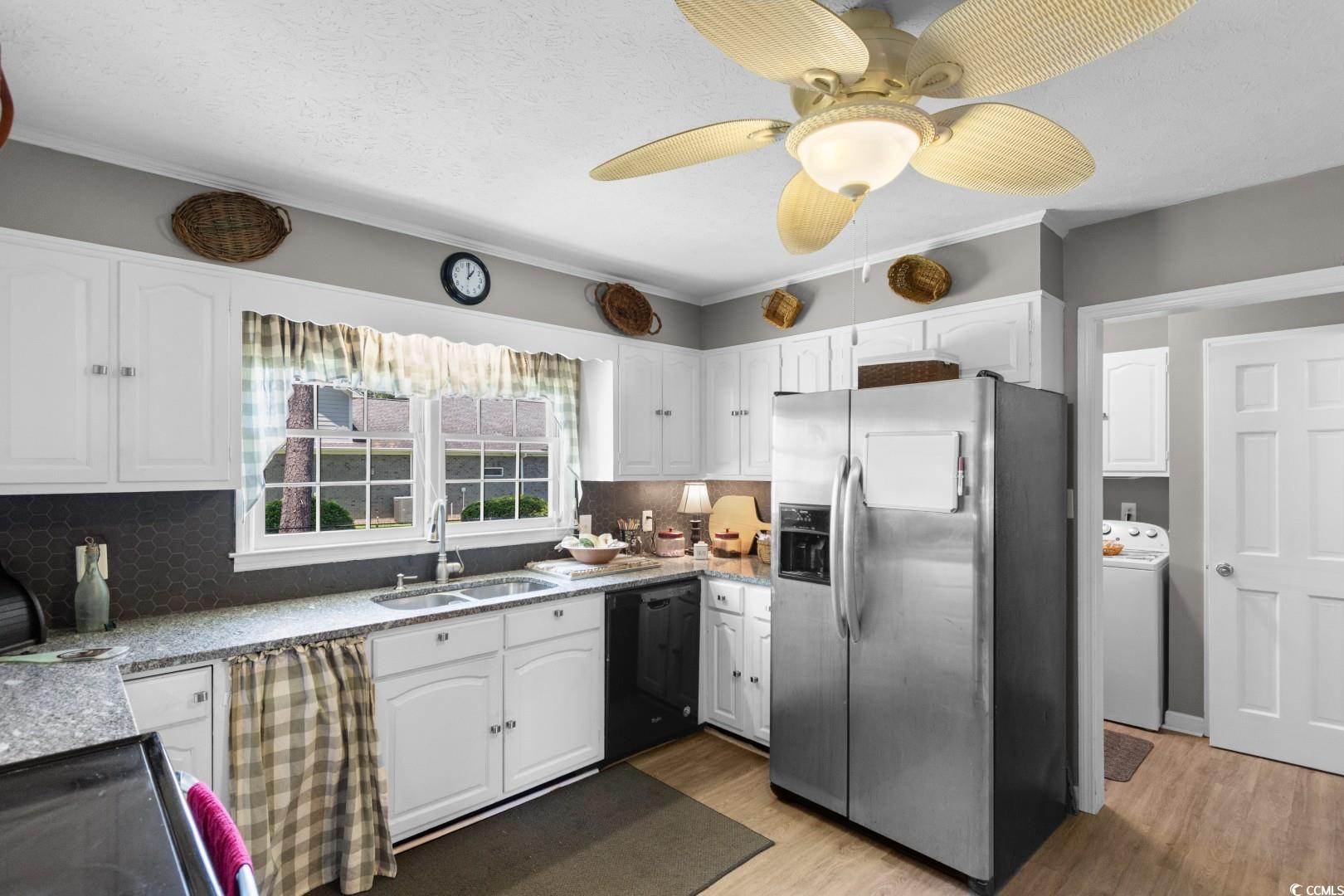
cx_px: 672
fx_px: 597
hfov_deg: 96.7
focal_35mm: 16
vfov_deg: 73.7
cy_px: 448
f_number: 4.8
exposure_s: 1.3
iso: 100
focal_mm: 11
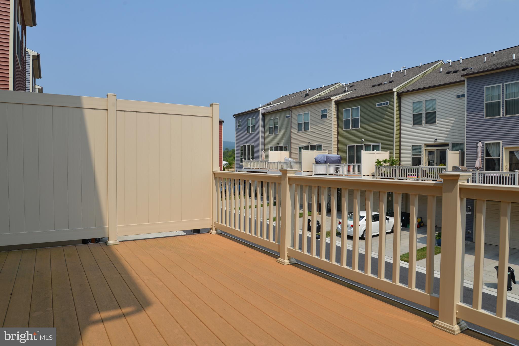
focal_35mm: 24
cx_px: 260
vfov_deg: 53.2
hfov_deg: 73.7
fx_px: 346
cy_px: 173
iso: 100
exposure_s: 1/320
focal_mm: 24
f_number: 9
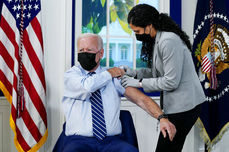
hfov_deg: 14.3
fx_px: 916
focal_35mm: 144
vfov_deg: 9.5
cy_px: 76
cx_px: 114
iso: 1250
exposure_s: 1/250
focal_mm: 144
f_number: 4
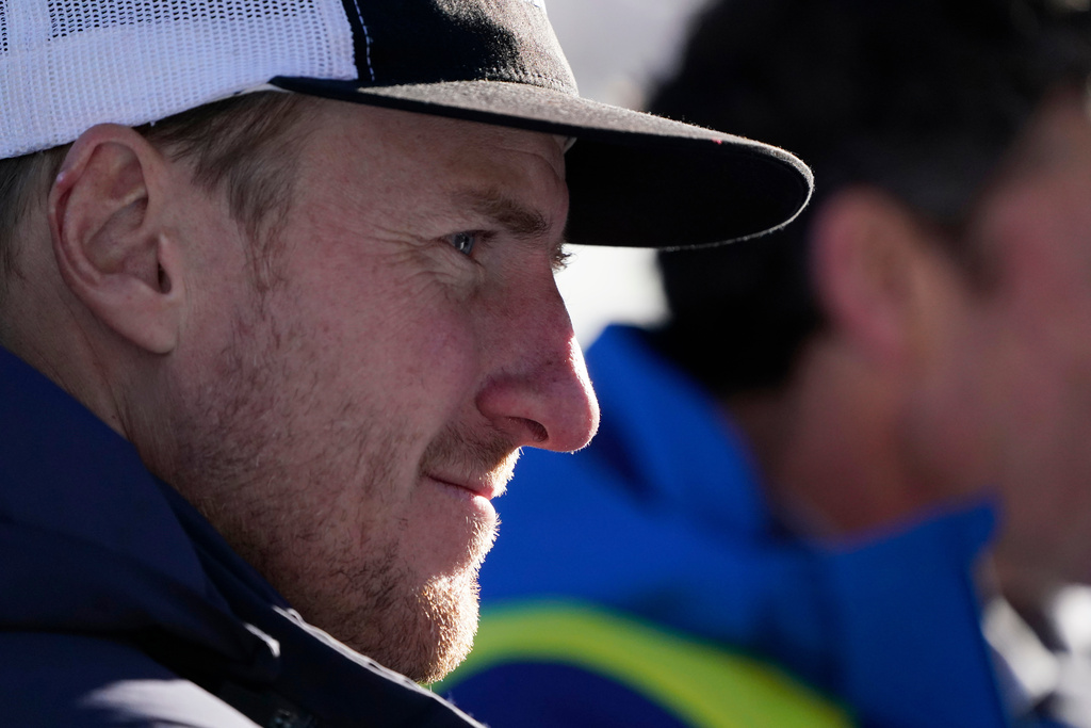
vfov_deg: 4.0
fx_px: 10456
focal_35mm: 345
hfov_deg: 6.0
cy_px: 364
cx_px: 546
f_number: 5.6
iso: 2500
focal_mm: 345
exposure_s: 1/5000
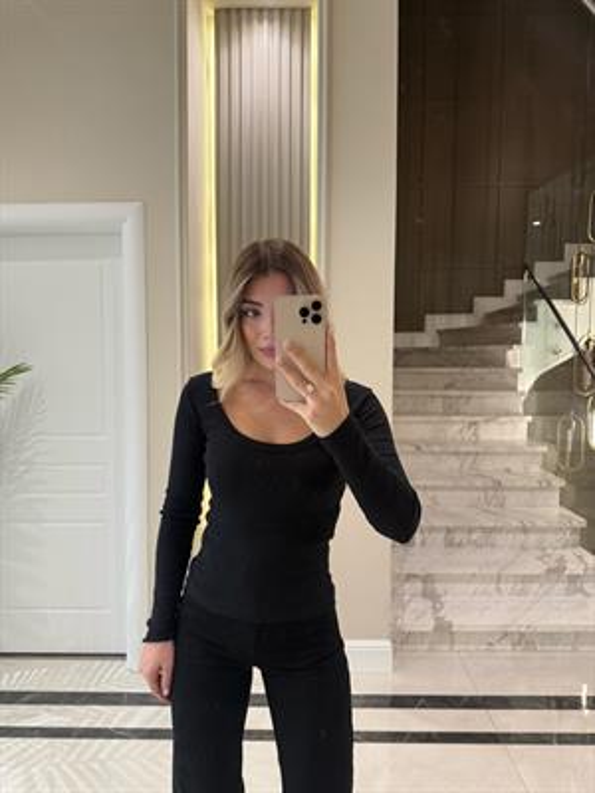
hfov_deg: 56.8
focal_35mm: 24
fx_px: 550
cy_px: 396
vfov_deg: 71.6
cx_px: 298
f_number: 1.78
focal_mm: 6.76
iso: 160
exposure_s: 1/50
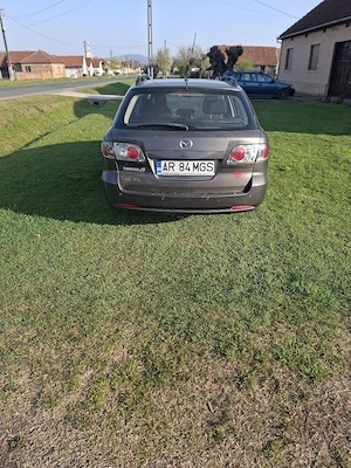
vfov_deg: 73.9
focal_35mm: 23
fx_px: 311
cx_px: 176
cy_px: 234
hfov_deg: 58.9
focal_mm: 5.54
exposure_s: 1/833
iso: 50
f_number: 1.8
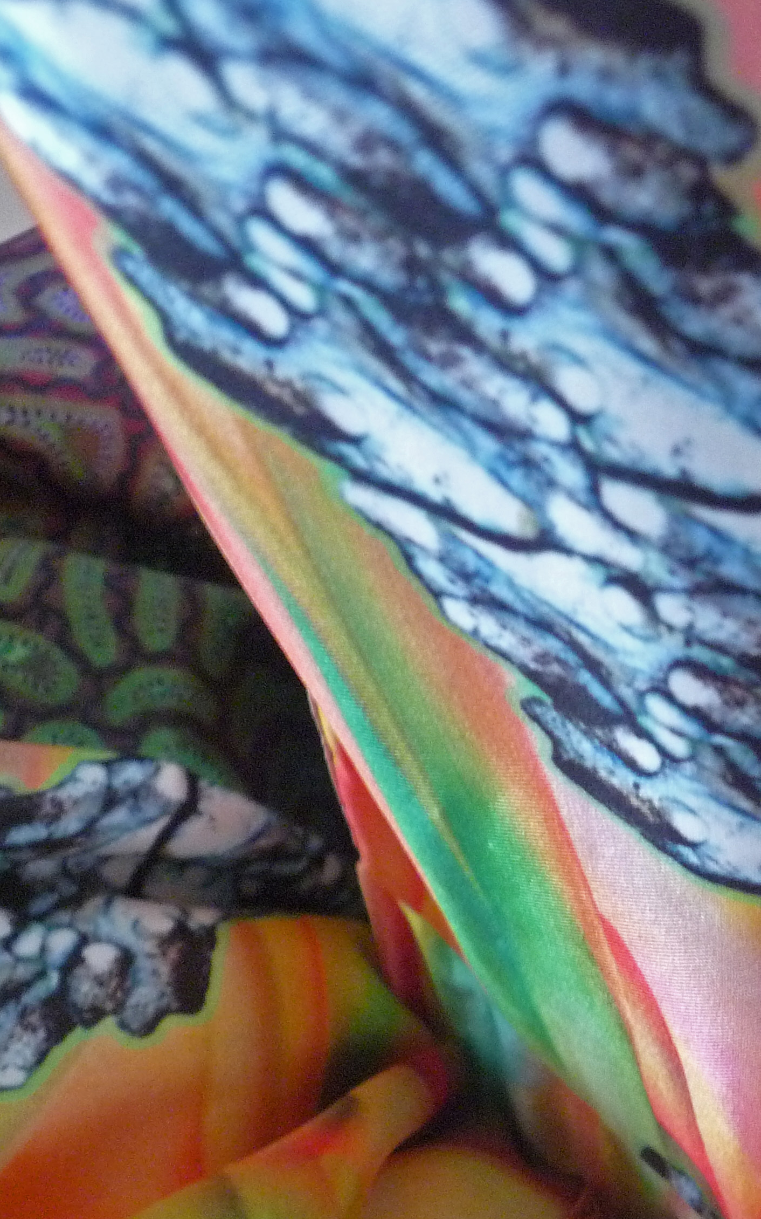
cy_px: 882
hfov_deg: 20.5
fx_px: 1925
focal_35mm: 58
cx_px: 984
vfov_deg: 34.5
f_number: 2.8
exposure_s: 1/13
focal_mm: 6
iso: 400
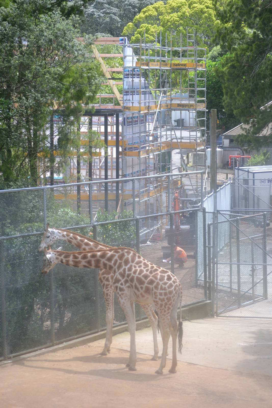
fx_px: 1190
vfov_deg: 19.5
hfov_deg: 13.0
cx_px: 136
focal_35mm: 105
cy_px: 204
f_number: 5.6
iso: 360
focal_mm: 70
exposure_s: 1/500
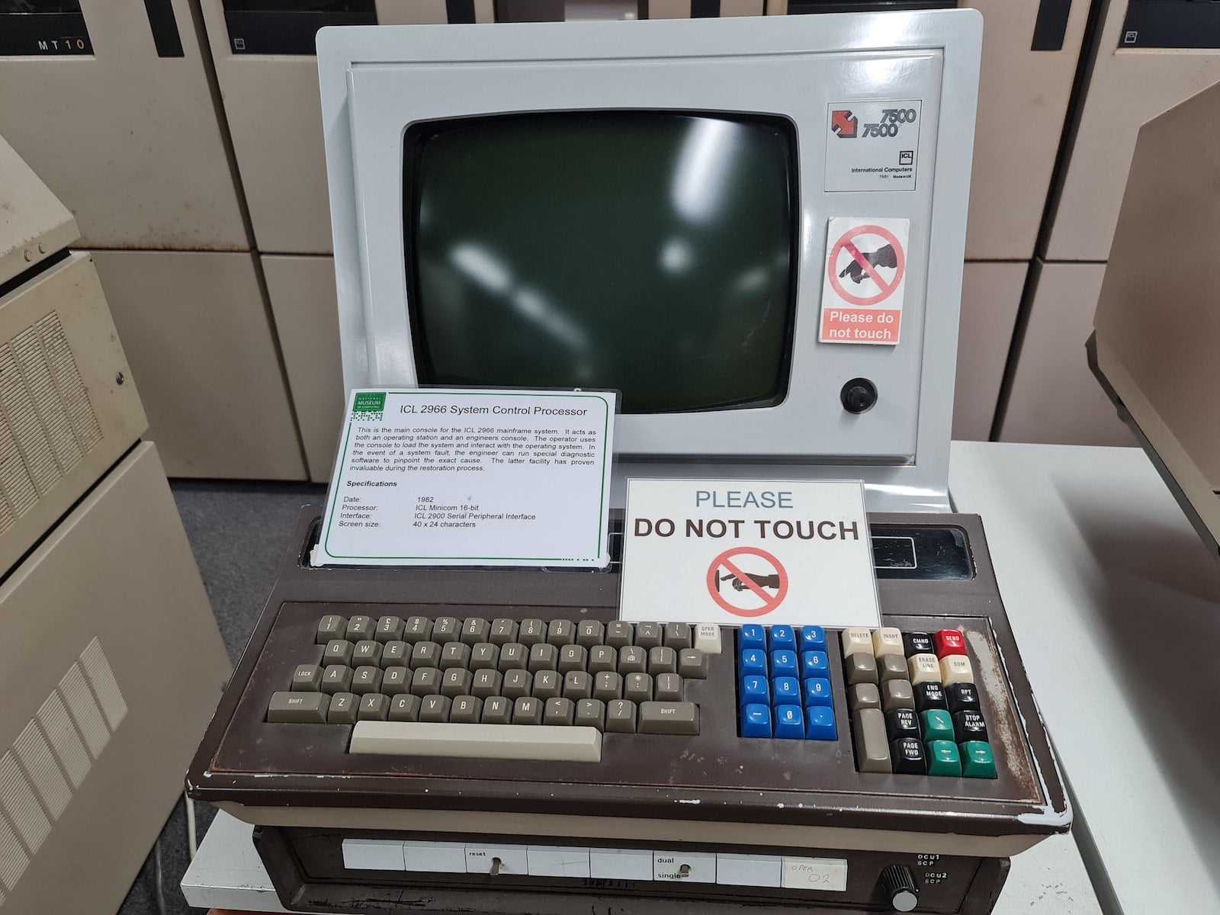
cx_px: 610
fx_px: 881
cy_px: 458
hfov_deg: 69.4
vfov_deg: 54.9
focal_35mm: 25
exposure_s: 1/100
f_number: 1.8
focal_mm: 7
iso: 320
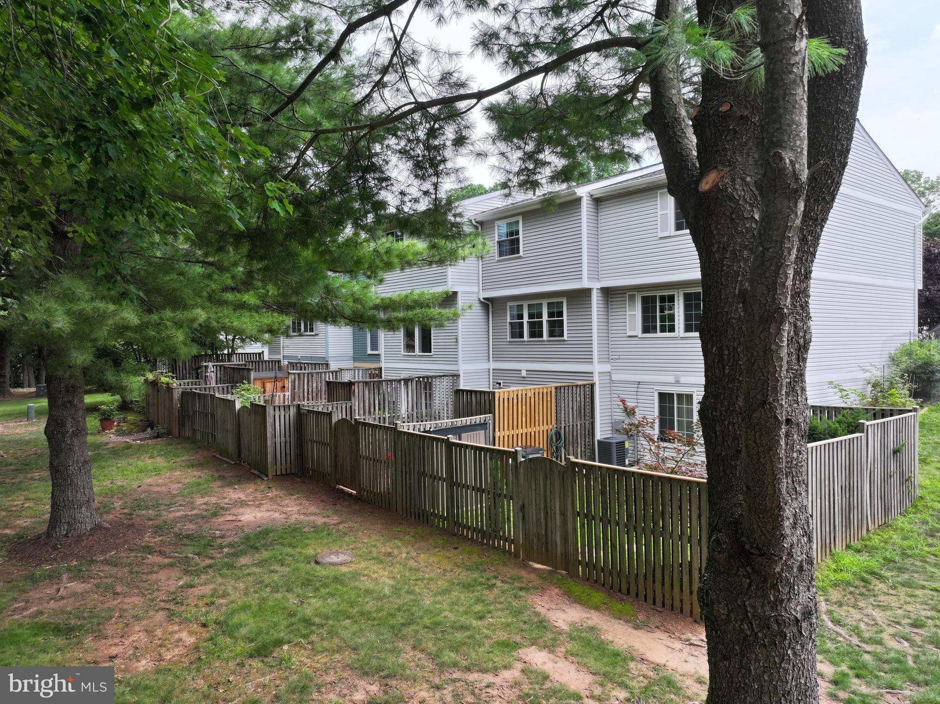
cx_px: 470
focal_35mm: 24
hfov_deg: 71.6
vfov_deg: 56.8
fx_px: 651
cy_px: 352
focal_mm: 12.29
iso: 100
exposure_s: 1/120
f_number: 4.5
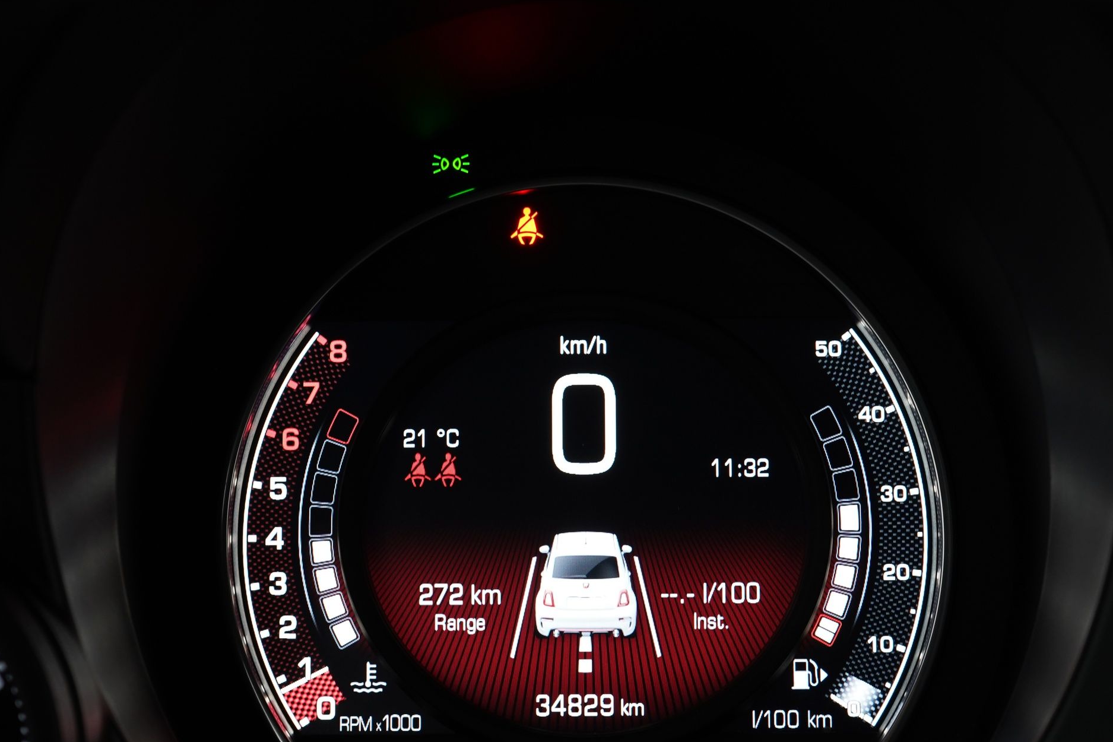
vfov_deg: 22.6
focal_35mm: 60
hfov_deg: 33.4
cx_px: 588
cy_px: 435
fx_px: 1855
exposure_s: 1/13
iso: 800
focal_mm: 45
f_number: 6.3
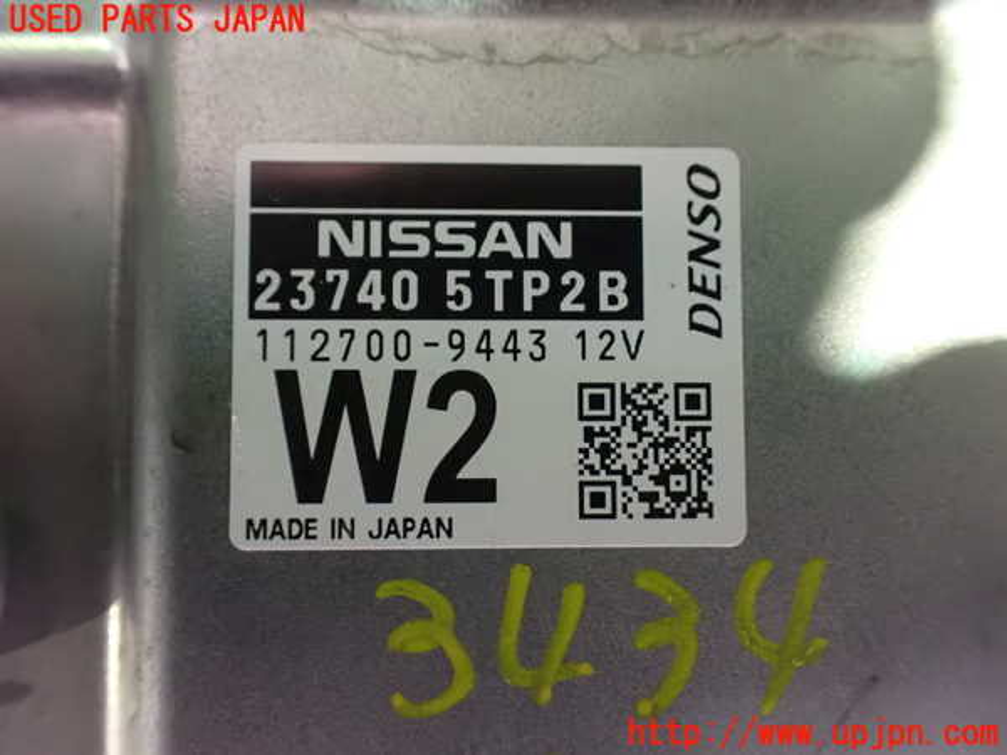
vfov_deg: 46.8
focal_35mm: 30
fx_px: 873
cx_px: 504
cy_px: 378
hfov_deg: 60.0
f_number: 2.3
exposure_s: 1/30
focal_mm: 5.4
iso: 1600
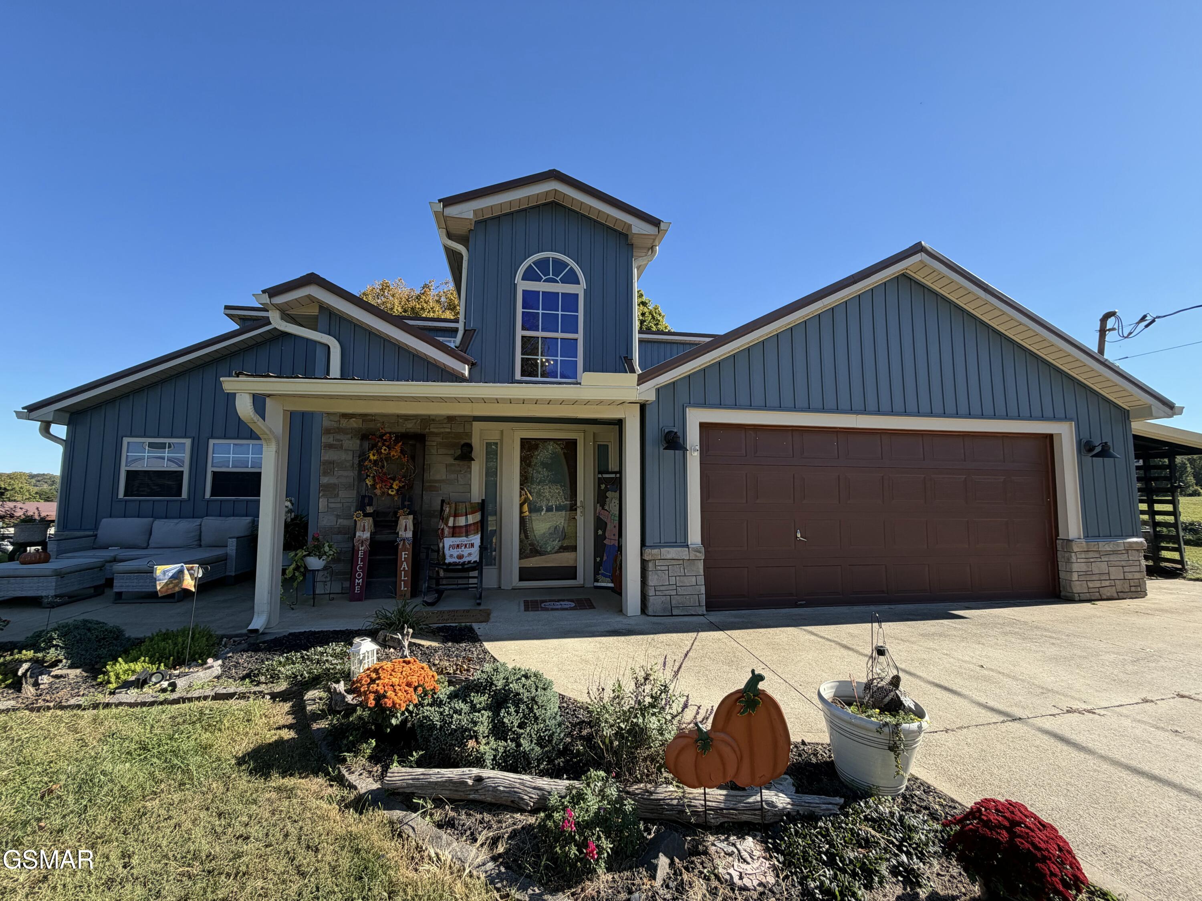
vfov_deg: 85.7
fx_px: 486
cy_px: 450
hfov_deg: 102.1
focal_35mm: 14
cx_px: 601
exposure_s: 1/679
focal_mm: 2.22
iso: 40
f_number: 2.2
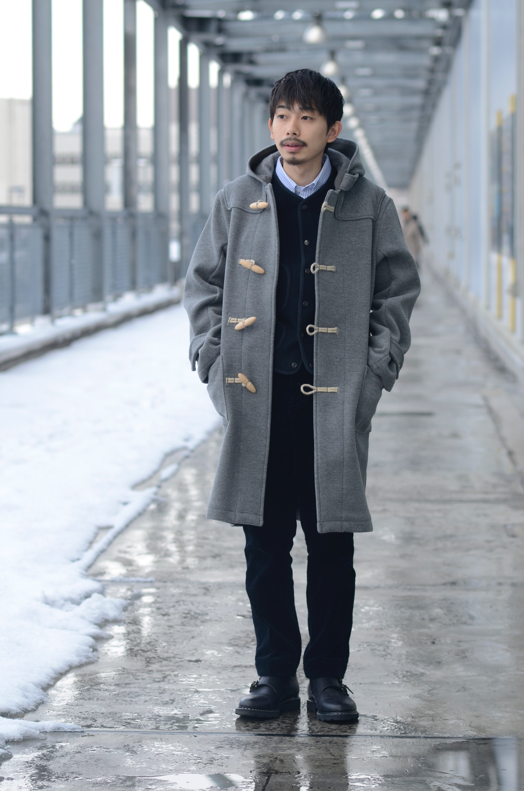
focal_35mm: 128
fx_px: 2796
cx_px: 262
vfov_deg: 16.1
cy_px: 396
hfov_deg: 10.7
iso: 320
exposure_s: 1/500
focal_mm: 85
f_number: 1.8
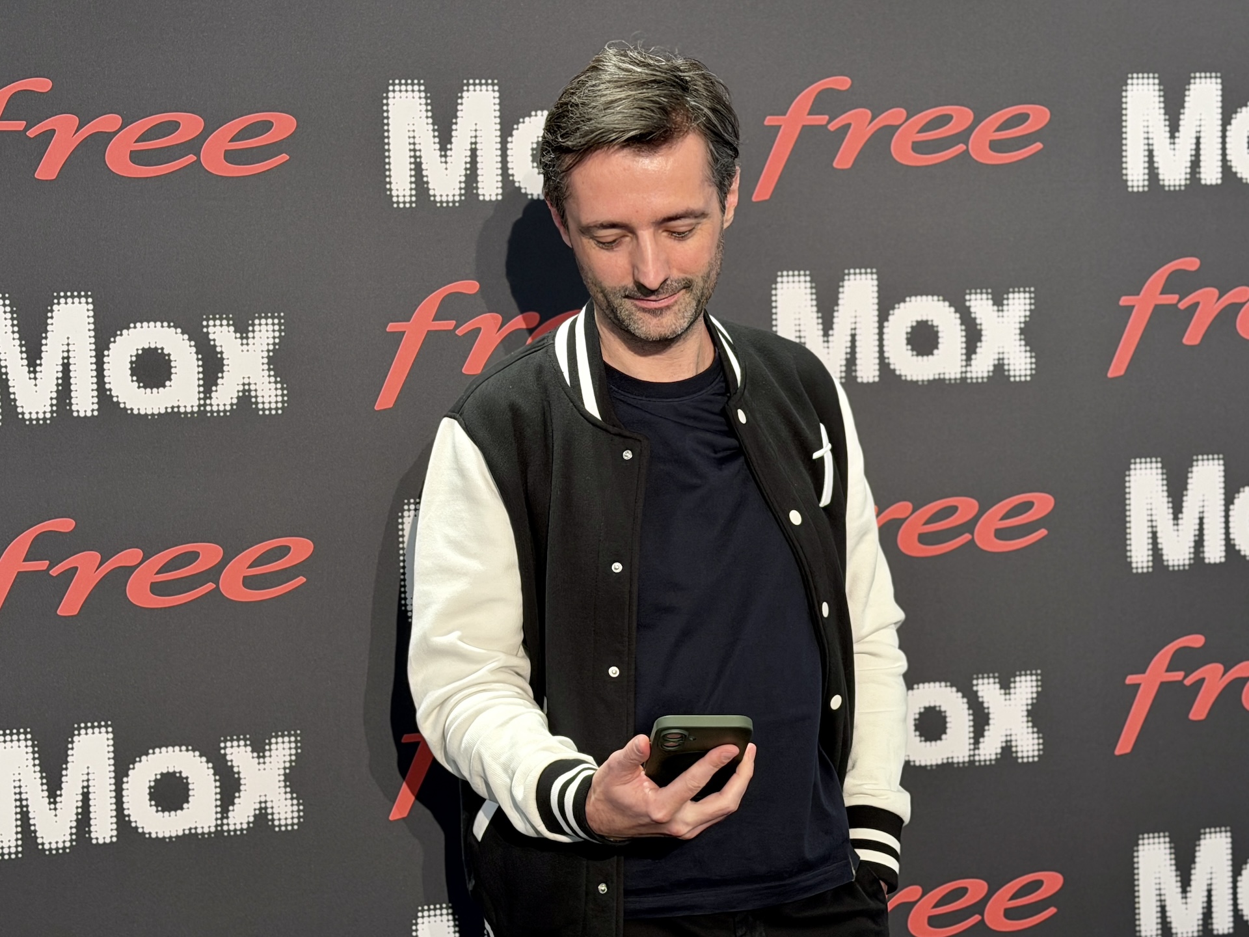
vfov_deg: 30.3
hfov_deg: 39.7
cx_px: 624
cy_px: 468
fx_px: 1732
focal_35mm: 48
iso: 200
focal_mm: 6.76
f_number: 1.78
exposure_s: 1/50
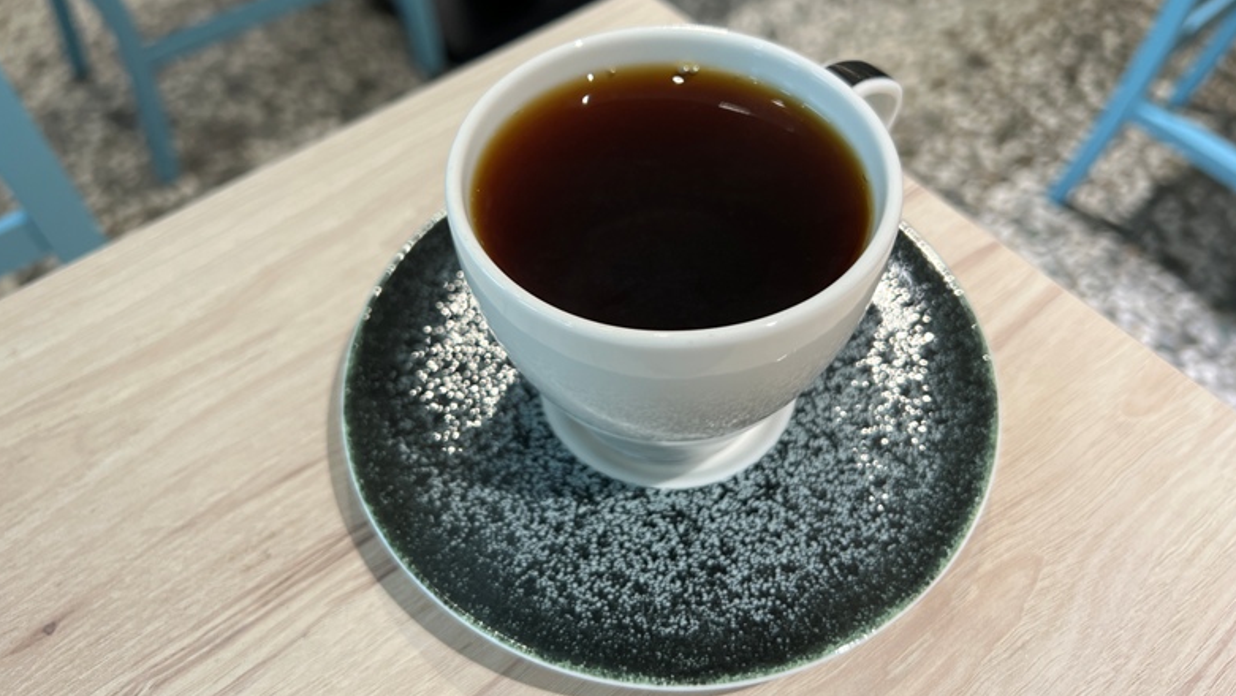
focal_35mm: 29
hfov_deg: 66.0
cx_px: 625
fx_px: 951
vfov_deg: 40.1
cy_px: 294
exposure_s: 1/120
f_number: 1.5
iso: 100
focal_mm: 5.7
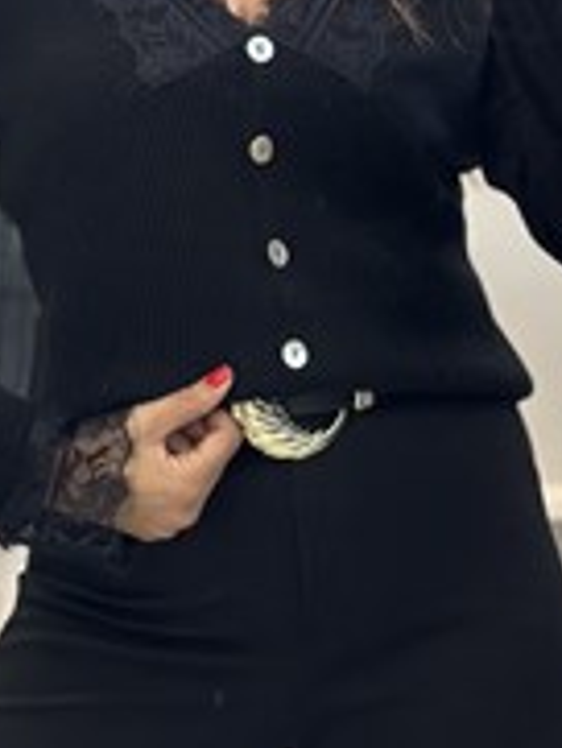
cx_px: 223
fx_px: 2897
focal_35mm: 134
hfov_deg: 11.1
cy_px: 8
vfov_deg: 14.5
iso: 200
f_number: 1.78
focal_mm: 6.86
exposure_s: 1/100
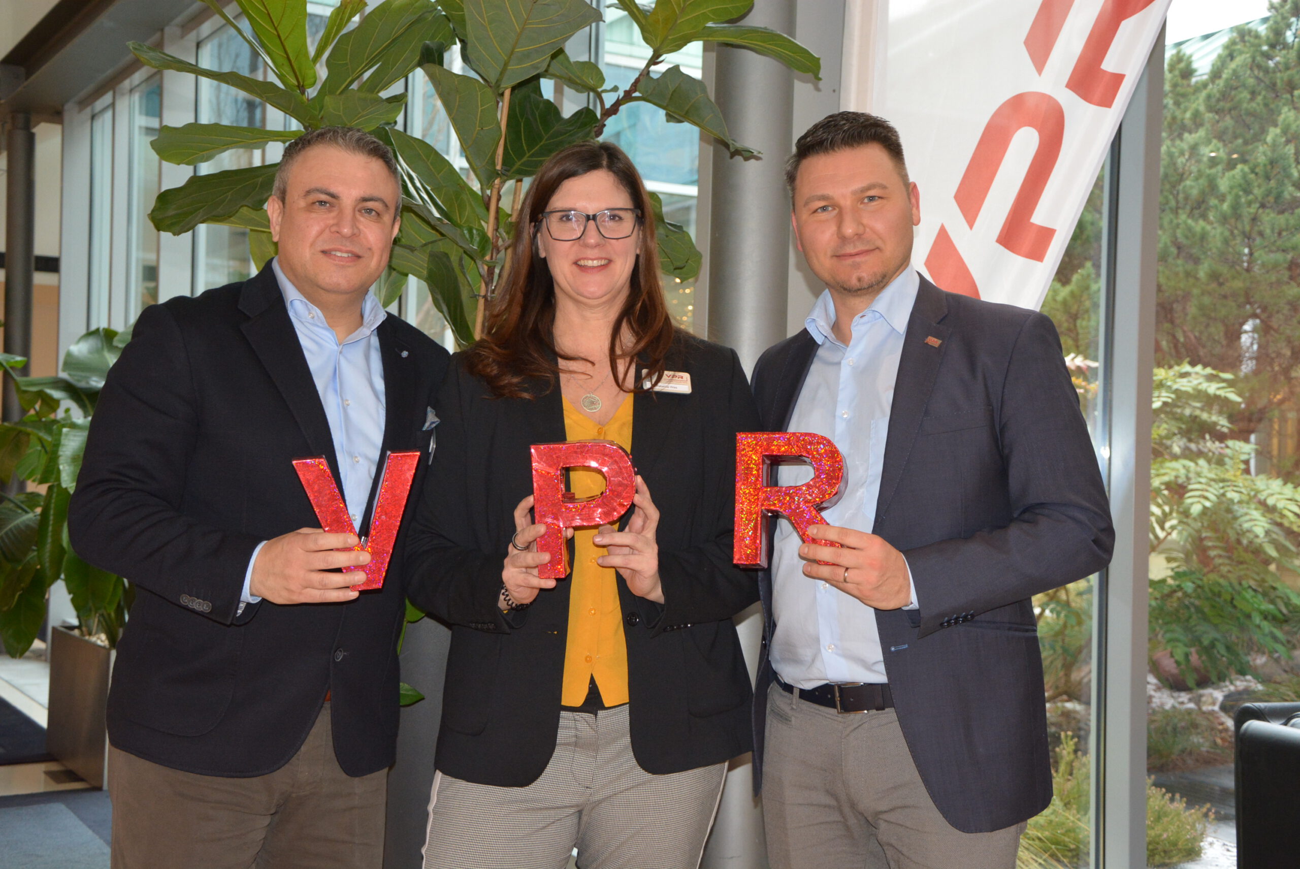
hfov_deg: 43.6
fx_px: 1626
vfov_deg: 29.9
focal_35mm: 45
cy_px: 434
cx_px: 650
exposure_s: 1/60
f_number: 4.2
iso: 1400
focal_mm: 30
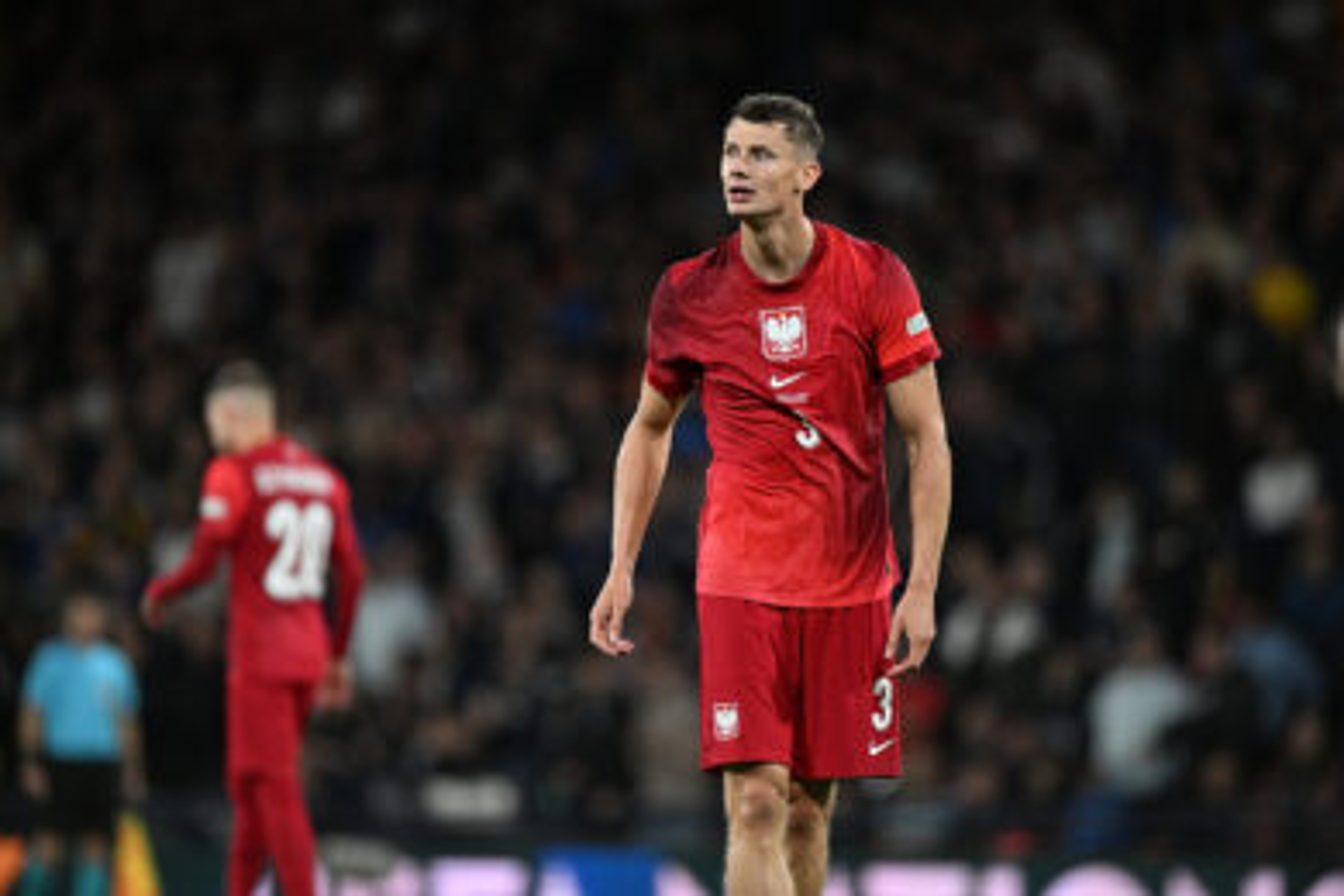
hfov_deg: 4.1
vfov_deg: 2.7
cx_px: 672
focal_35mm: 500
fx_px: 18665
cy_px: 448
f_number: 4
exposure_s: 1/800
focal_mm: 500
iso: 2500
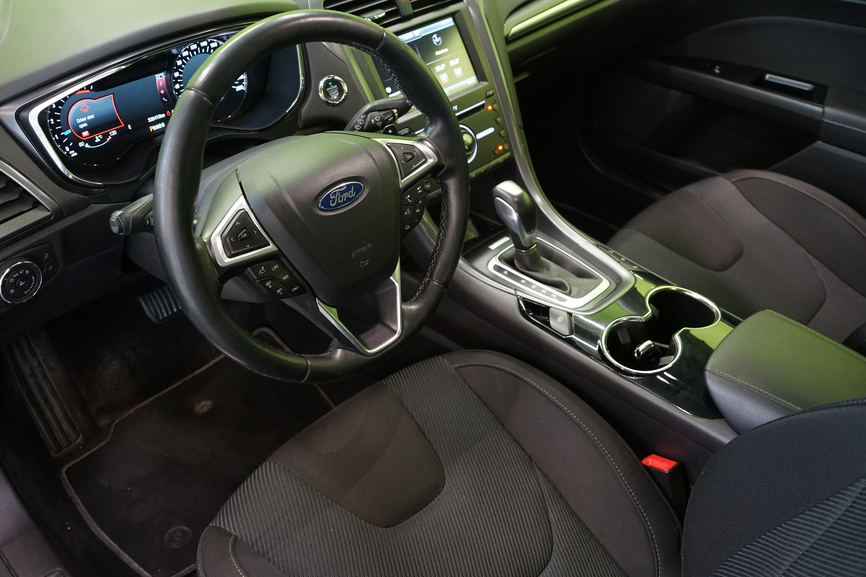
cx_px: 433
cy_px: 288
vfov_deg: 41.1
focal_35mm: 32
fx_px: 770
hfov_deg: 58.7
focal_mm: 32
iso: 1600
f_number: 5.6
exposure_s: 1/15
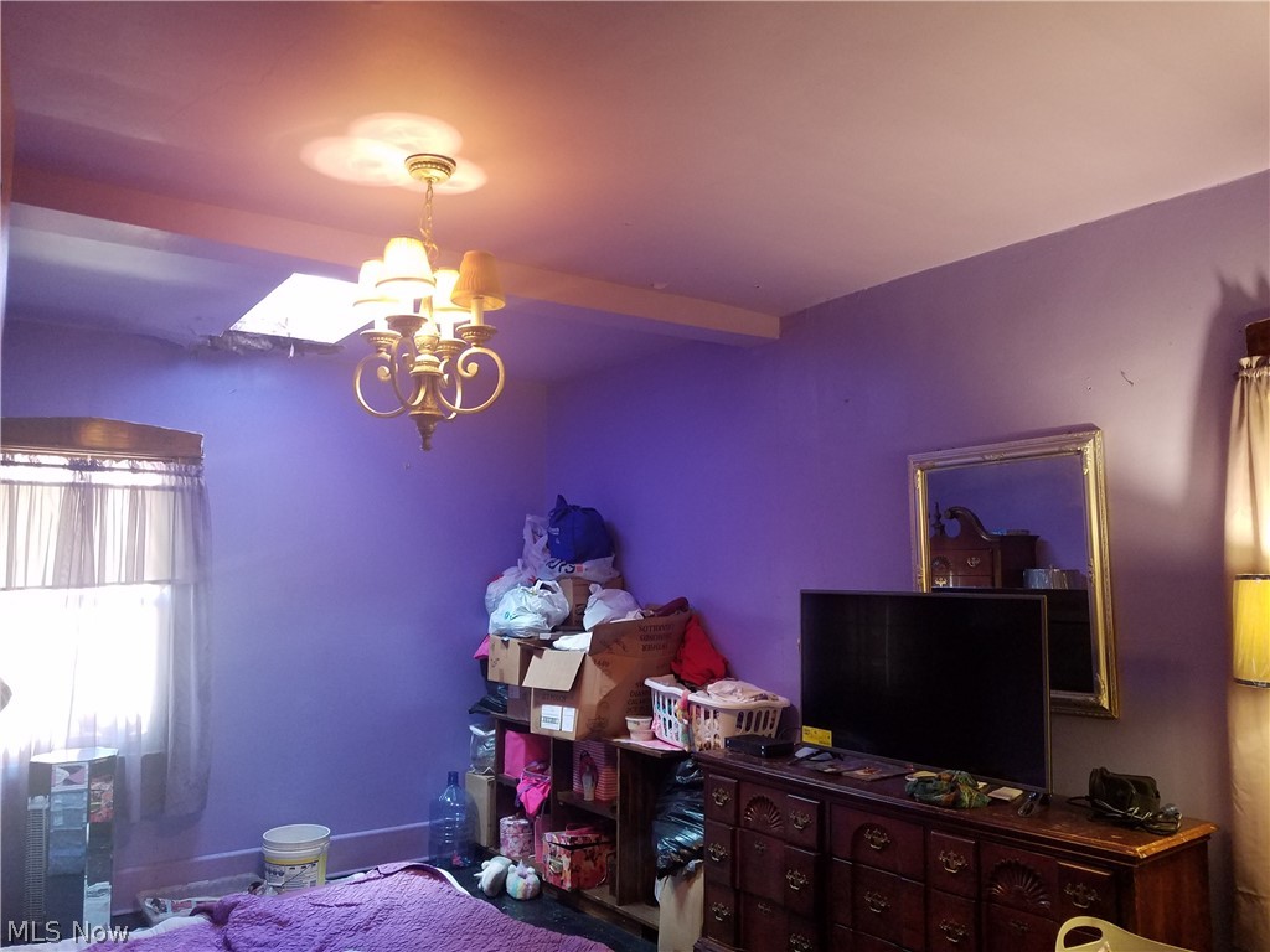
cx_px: 635
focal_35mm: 26
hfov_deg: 67.3
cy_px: 476
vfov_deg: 53.1
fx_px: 954
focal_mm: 4.2
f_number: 1.7
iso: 200
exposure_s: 1/17
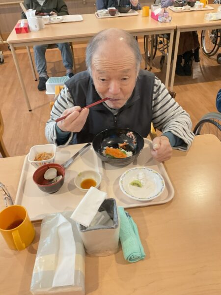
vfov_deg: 61.7
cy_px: 148
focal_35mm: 29
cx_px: 110
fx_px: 247
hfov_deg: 48.2
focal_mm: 3
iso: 125
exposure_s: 1/60
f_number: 1.8
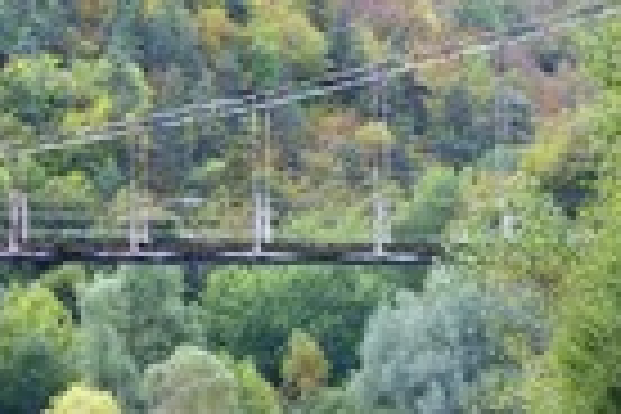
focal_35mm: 397
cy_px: 513
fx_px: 6848
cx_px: 441
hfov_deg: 5.2
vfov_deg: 3.5
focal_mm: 130
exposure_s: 1/250
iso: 800
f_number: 9
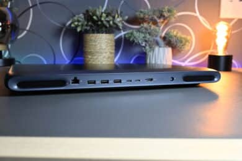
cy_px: 80
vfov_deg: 34.2
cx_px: 121
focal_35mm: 39
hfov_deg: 49.6
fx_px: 262
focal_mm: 39
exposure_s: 1/40
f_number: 7.1
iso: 1250
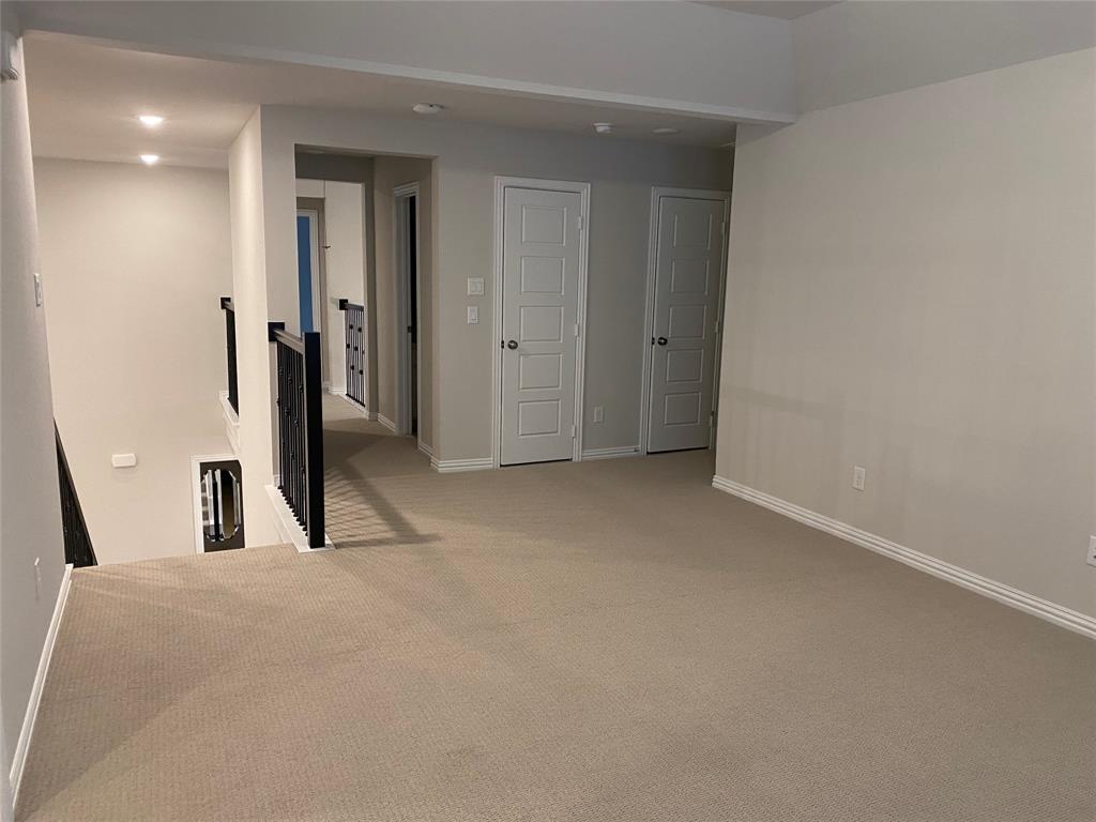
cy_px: 411
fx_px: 823
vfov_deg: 53.1
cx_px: 548
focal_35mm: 26
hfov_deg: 67.3
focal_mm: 4.25
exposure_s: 1/60
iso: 200
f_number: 1.8
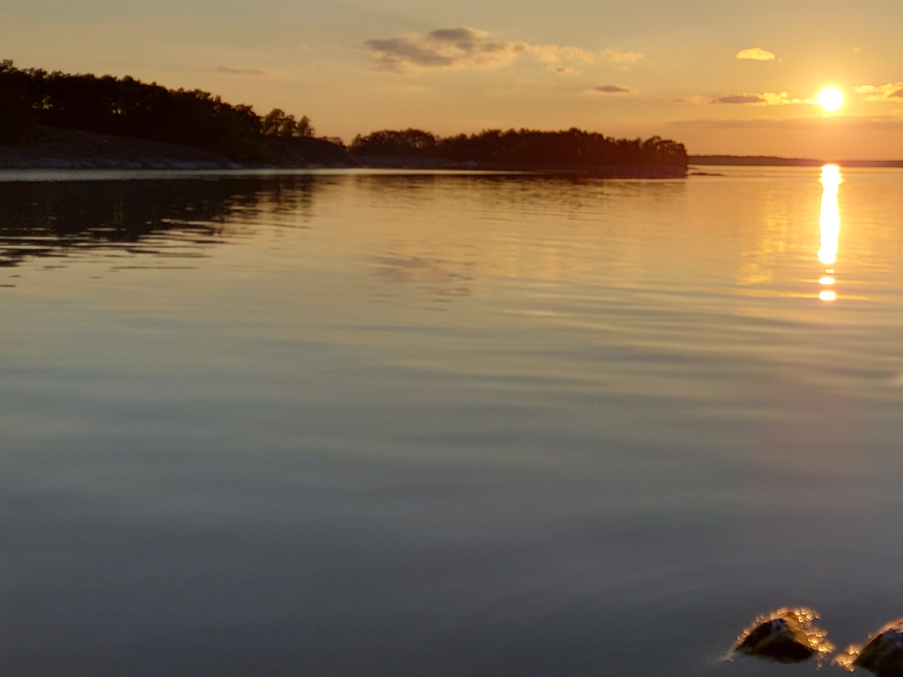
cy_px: 242
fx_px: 1278
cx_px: 879
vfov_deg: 29.5
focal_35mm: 49
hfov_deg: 35.6
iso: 32
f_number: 1.8
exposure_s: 1/983
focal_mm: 5.23
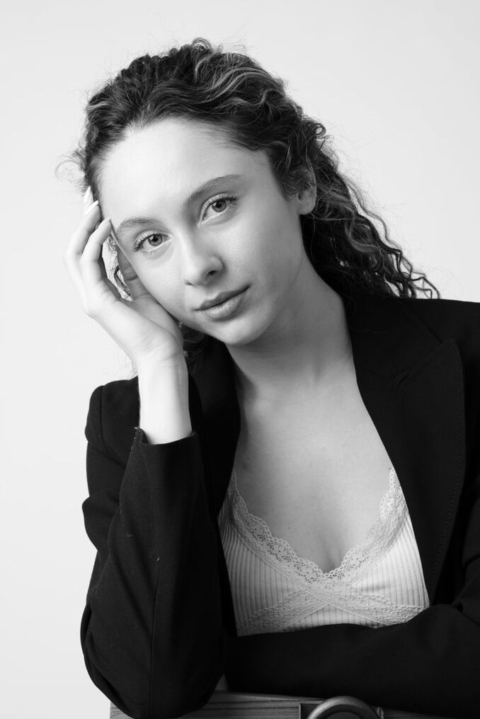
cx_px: 240
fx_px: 1679
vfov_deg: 24.2
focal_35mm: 84
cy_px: 360
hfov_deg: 16.3
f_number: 8
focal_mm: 56
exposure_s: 1/160
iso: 160
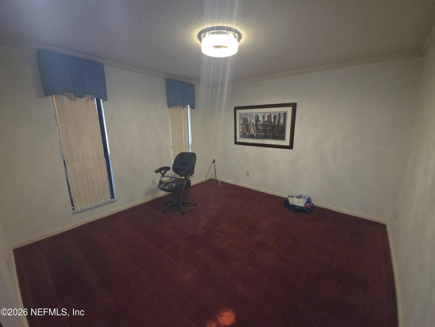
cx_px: 218
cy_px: 164
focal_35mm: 13
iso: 320
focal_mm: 2.2
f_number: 2.2
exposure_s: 1/30
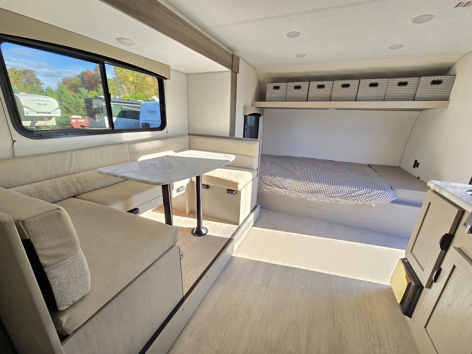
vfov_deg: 89.9
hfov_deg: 106.2
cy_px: 177
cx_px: 236
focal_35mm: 13
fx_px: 177
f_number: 2.2
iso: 64
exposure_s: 1/120
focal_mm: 2.2
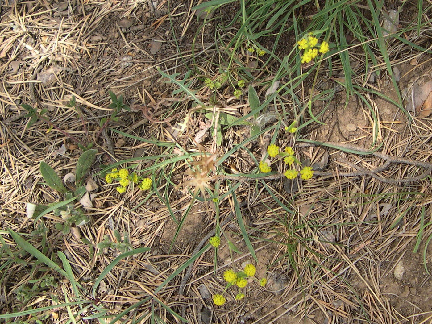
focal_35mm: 38
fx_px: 474
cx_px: 216
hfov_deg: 49.0
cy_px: 162
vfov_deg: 37.7
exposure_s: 1/161
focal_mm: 8
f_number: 2.8
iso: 100
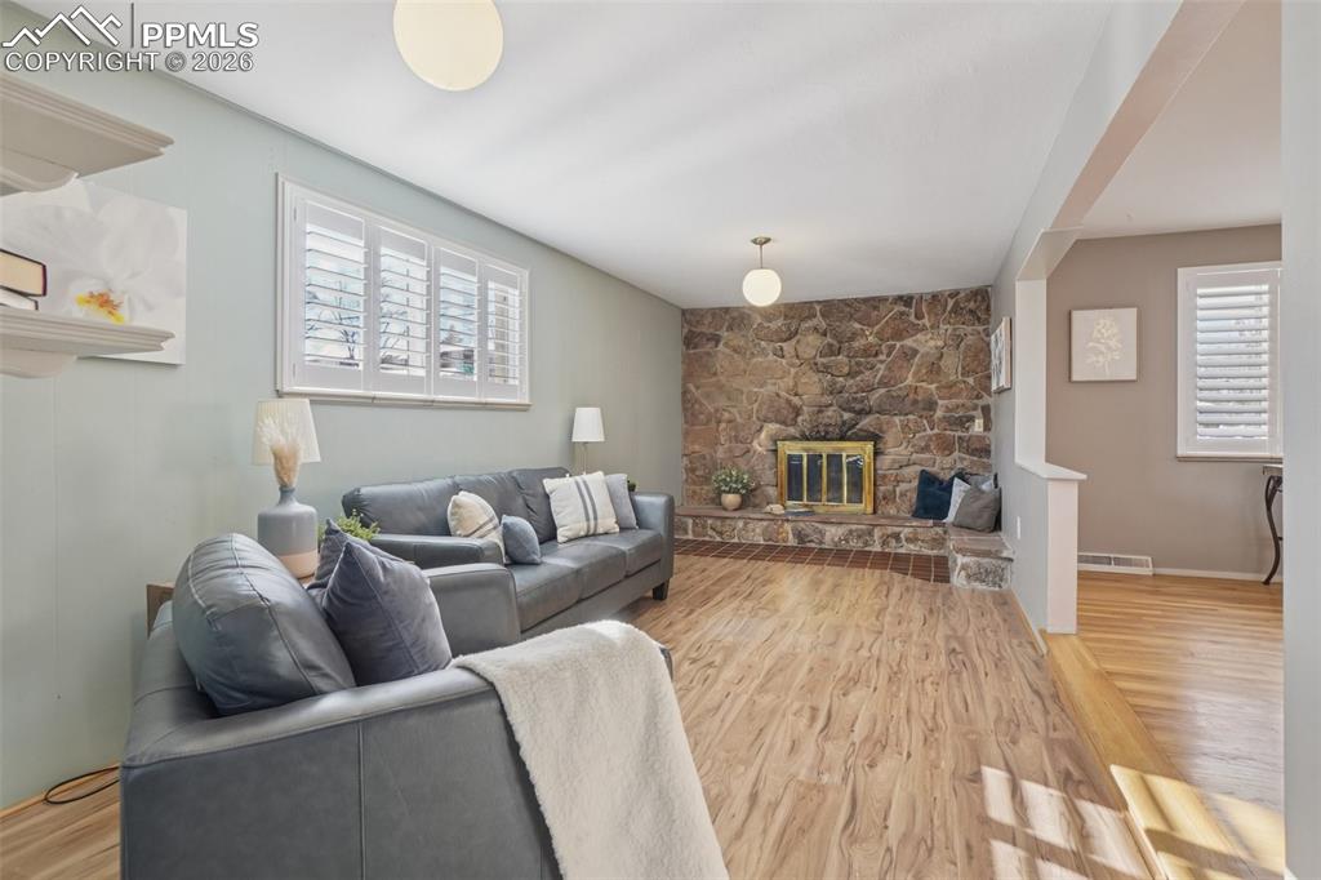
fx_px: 660
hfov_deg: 90.0
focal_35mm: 18
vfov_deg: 67.3
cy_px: 440
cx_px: 660
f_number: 8
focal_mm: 12
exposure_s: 1/15
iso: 400
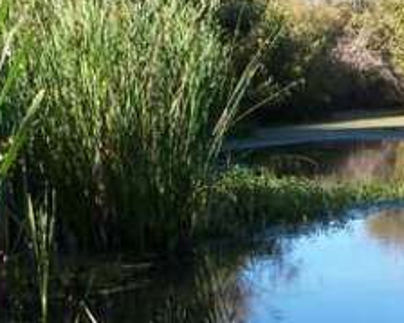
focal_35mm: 122
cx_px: 496
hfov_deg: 15.2
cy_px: 184
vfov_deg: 12.6
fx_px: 1458
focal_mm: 6.2
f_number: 3.5
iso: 64
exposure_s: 1/200
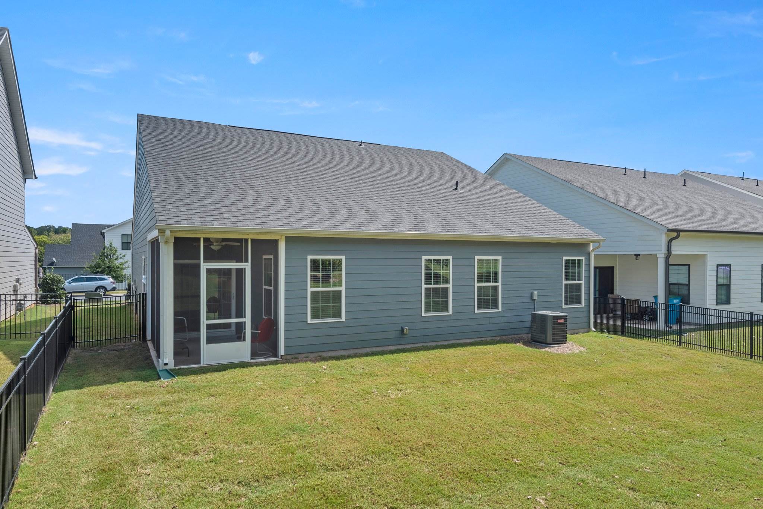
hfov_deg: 76.1
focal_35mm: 23
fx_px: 488
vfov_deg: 55.1
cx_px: 382
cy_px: 254
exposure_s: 1/30
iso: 200
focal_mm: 23
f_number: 11
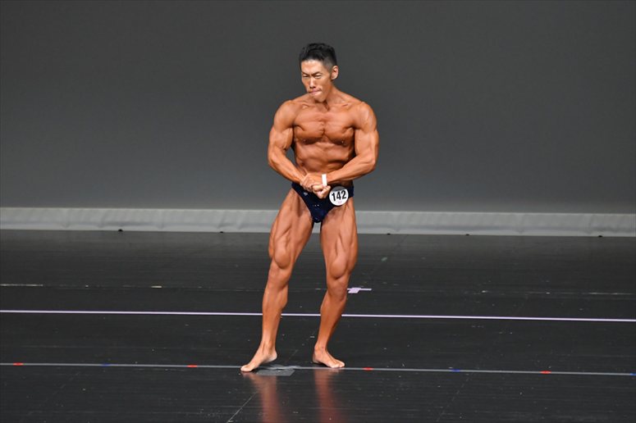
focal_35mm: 315
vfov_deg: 4.4
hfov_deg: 6.5
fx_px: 5562
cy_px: 212
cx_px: 318
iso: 4000
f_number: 5.6
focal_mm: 210
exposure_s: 1/400
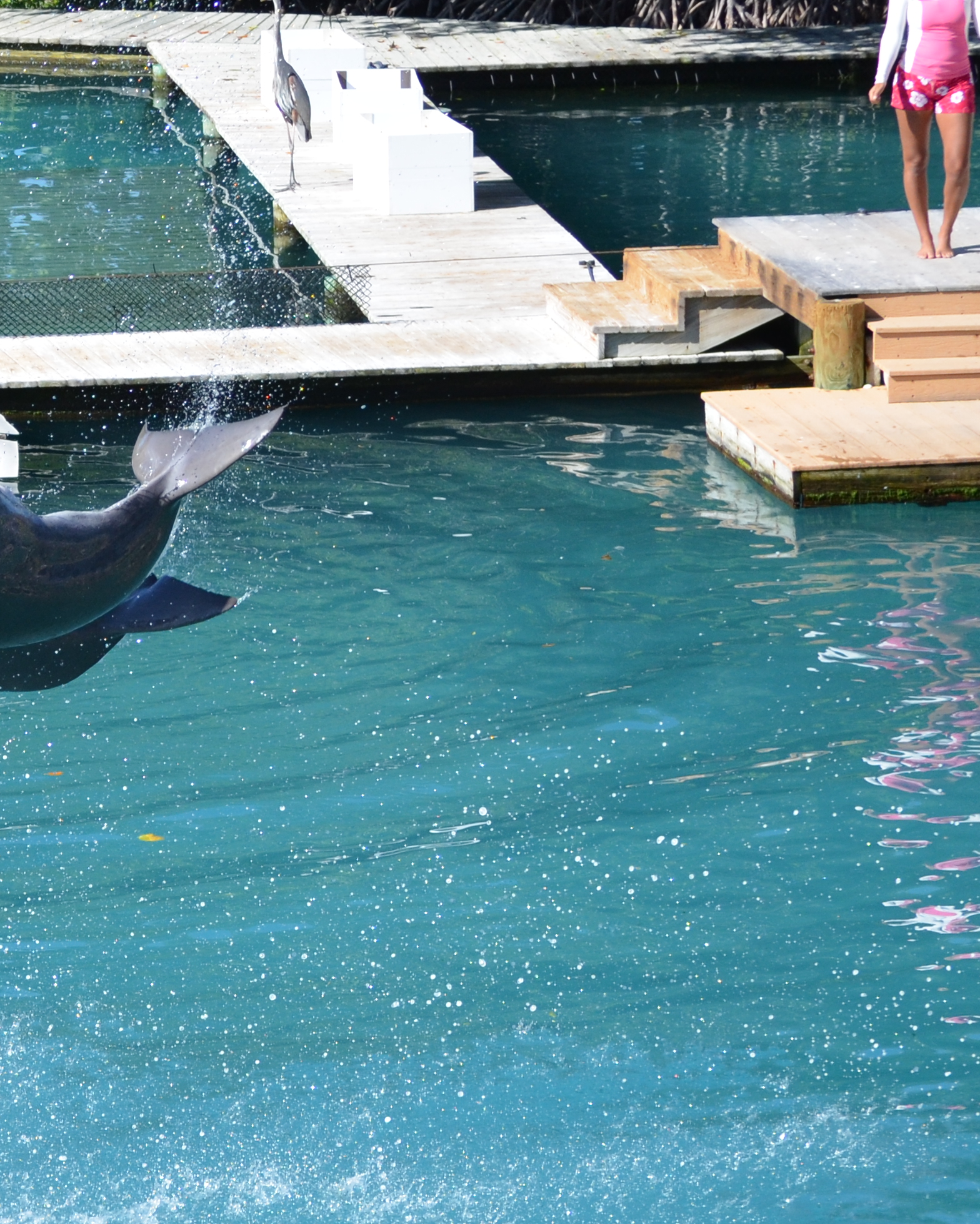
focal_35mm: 219
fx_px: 7940
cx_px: -325
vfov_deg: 8.8
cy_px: 806
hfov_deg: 7.0
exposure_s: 1/1600
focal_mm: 62
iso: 400
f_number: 5.6
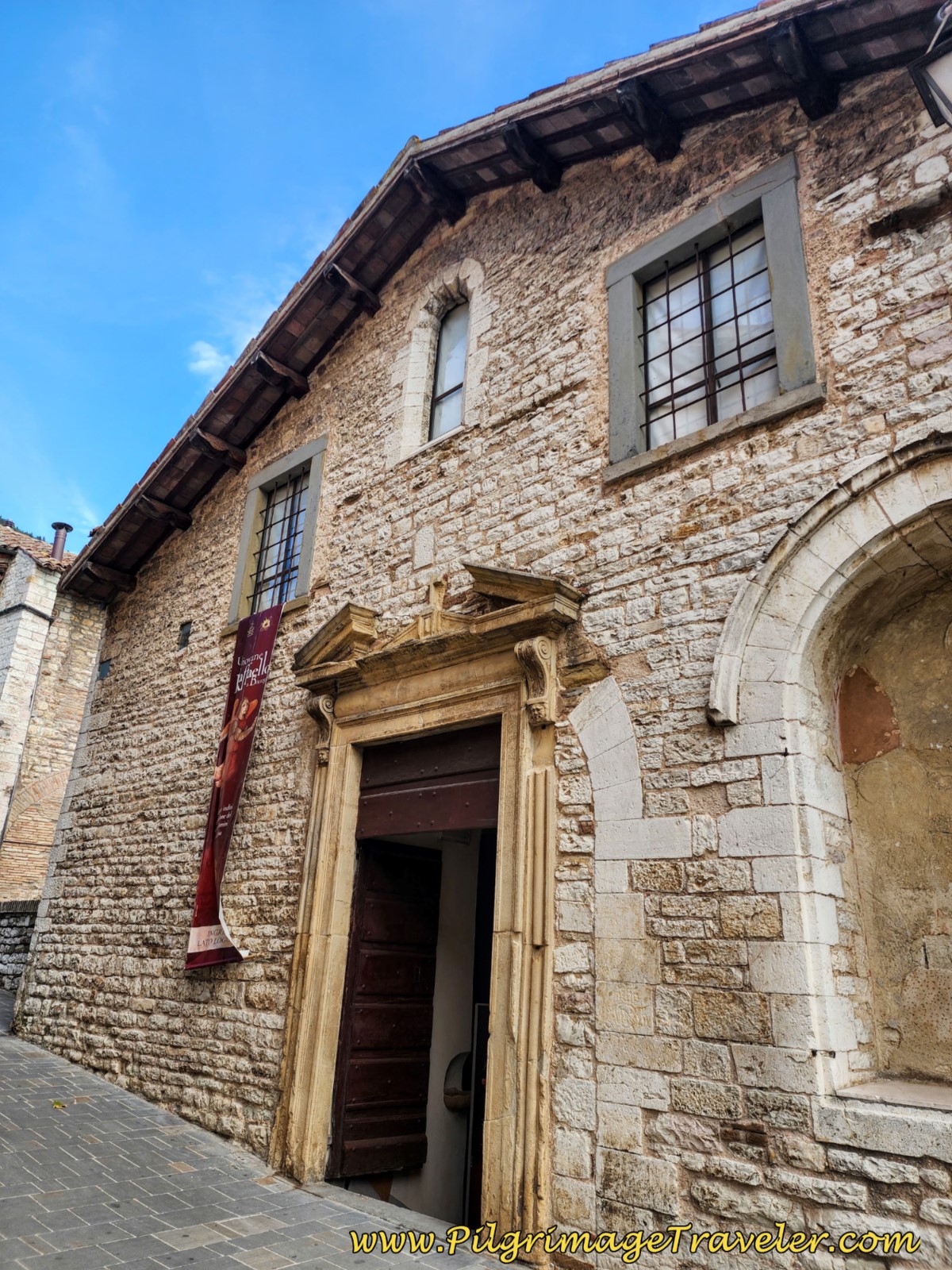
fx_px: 843
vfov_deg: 73.9
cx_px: 476
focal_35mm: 23
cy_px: 635
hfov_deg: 58.9
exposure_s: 1/224
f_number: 1.8
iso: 12
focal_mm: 6.4
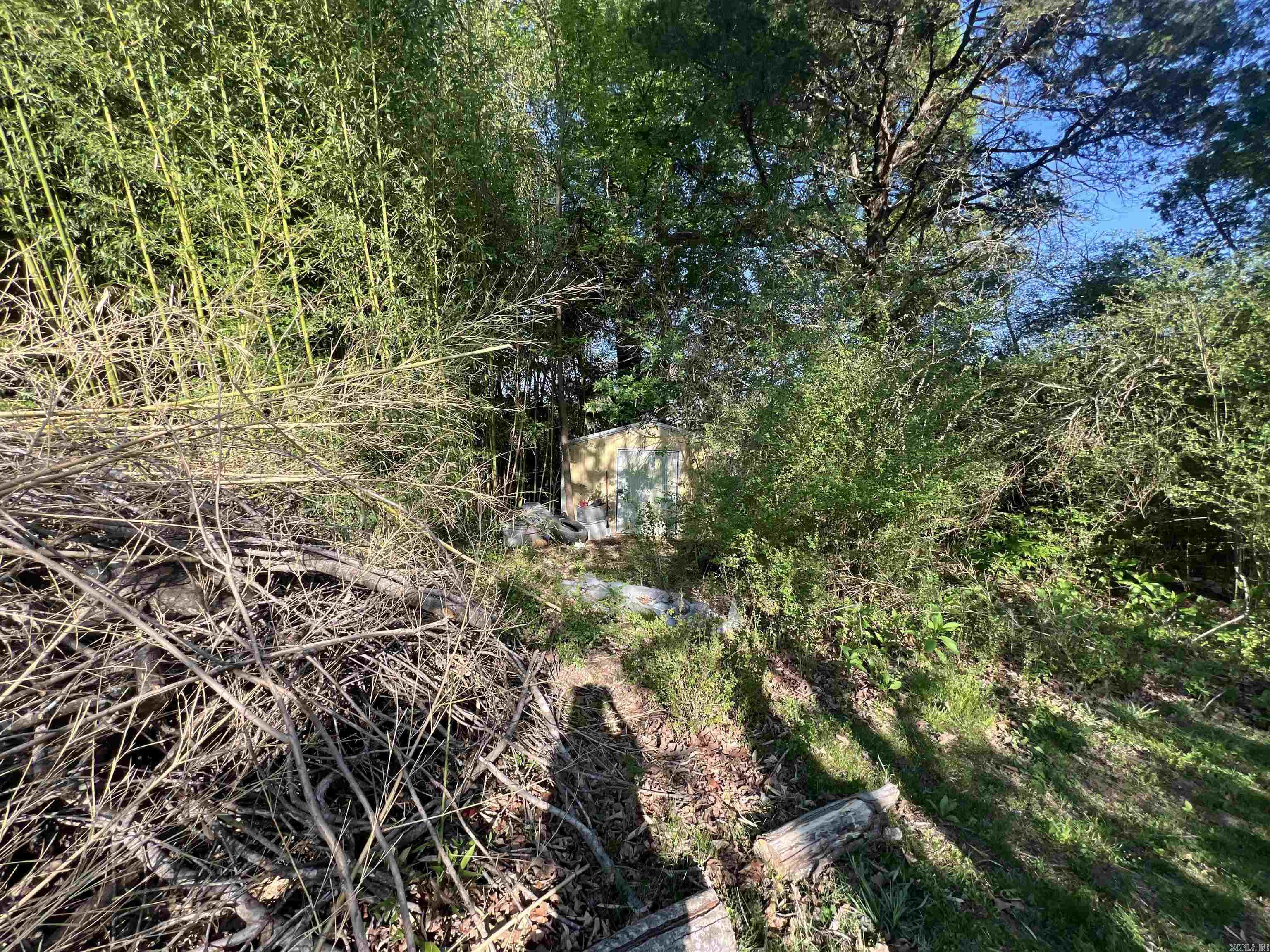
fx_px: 477
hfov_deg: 106.2
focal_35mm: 13
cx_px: 635
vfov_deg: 89.9
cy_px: 476
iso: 32
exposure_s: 1/268
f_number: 1.8
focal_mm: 1.57
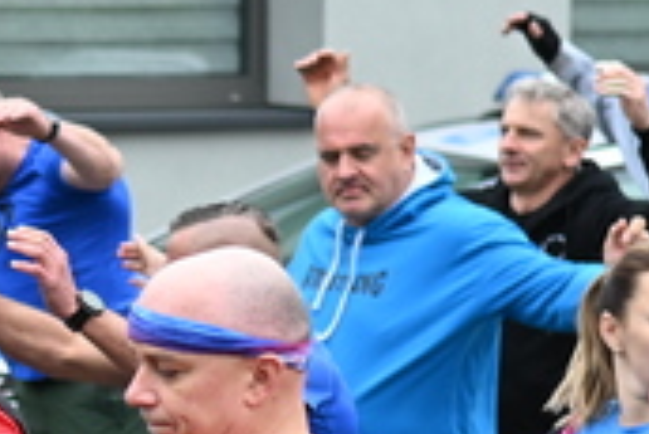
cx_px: -792
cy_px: 366
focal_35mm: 348
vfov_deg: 4.0
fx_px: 6279
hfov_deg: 5.7
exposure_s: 1/2000
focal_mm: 50
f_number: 2.5
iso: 320
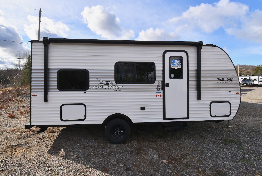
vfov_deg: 69.8
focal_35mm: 17
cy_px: 88
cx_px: 131
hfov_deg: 92.4
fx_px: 126
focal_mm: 11.5
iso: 200
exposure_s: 1/400
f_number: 10
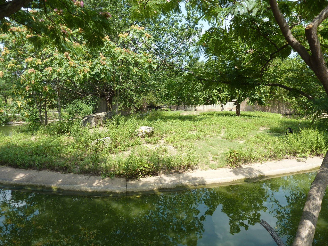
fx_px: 237
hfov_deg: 69.4
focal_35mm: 25
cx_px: 164
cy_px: 123
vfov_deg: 54.9
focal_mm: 4.1
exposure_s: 1/500
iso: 100
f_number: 3.3
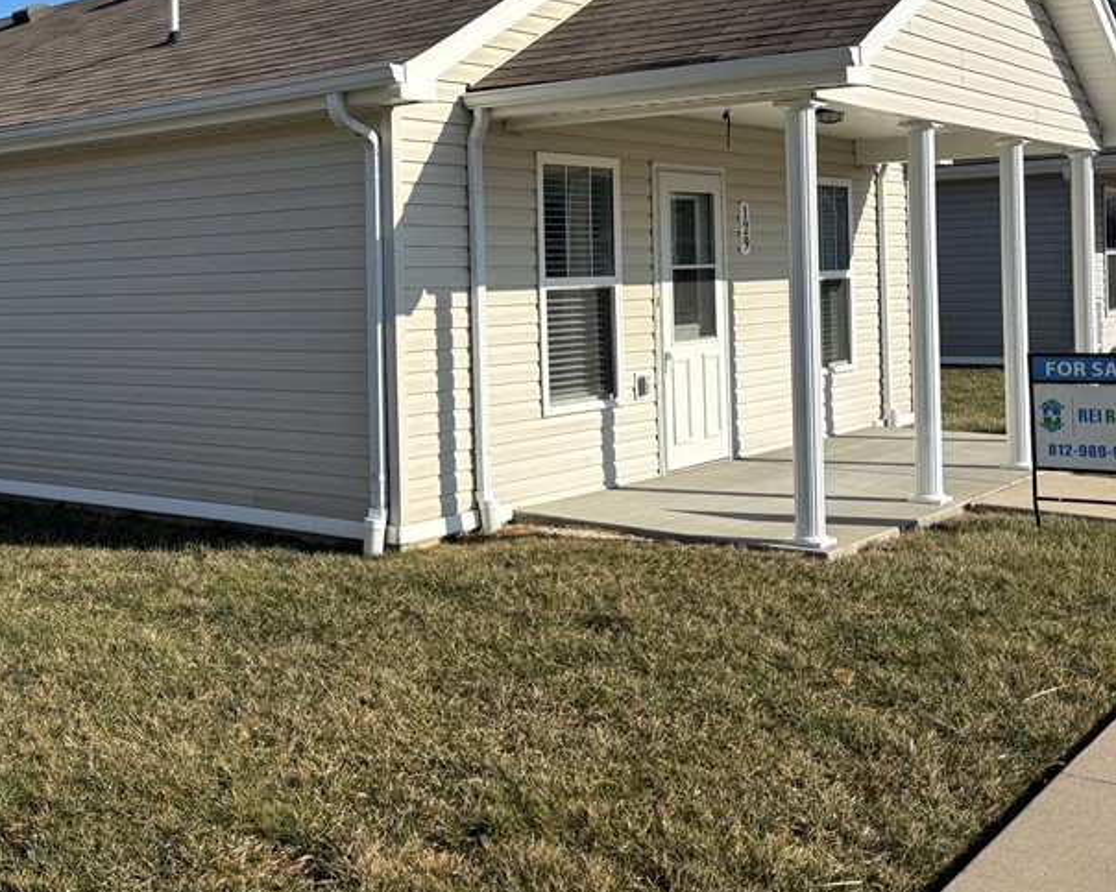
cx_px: 320
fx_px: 1420
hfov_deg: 42.0
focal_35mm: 43
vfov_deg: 34.5
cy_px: 284
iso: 50
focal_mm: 5.96
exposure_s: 1/3650
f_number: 1.6
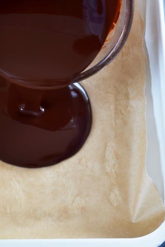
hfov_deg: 10.7
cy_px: 95
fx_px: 880
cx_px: 35
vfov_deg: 16.0
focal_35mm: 128
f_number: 16
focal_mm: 50
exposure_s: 1/8
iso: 160
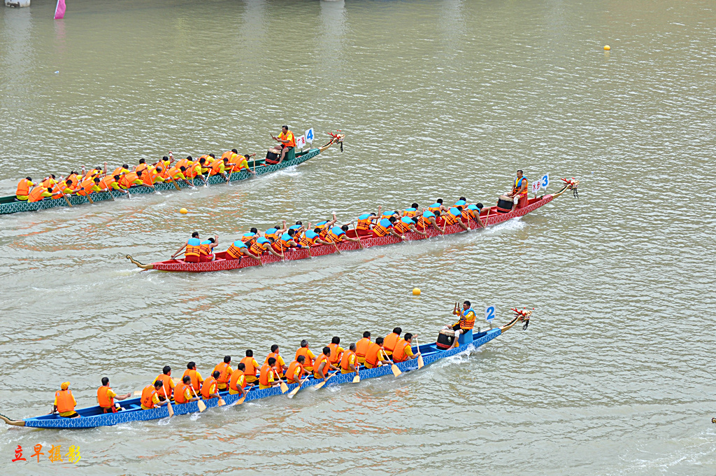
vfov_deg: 8.1
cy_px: 238
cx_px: 358
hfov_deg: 12.2
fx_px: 3337
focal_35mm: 168
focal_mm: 112
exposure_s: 1/200
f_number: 6.3
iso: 320
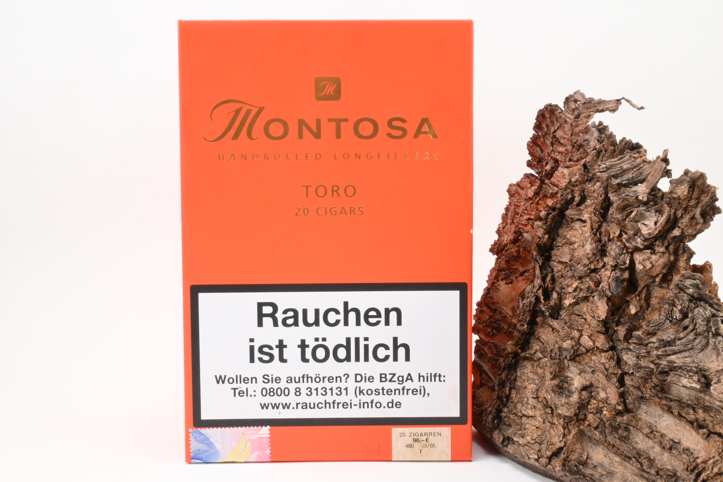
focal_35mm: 33
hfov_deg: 57.2
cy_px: 241
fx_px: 663
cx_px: 362
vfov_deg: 40.0
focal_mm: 22
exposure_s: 1/15
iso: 640
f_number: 22
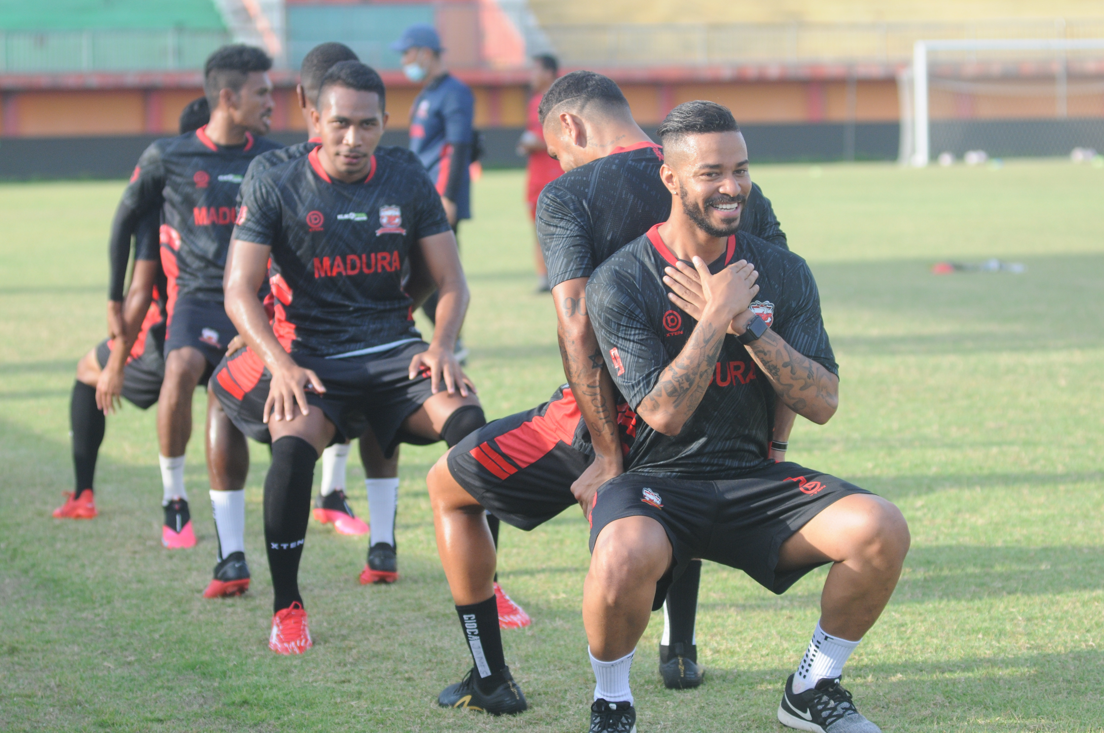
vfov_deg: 5.9
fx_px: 7121
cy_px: 366
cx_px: 552
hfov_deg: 8.9
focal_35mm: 232
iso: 400
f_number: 4
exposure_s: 1/1000
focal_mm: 155
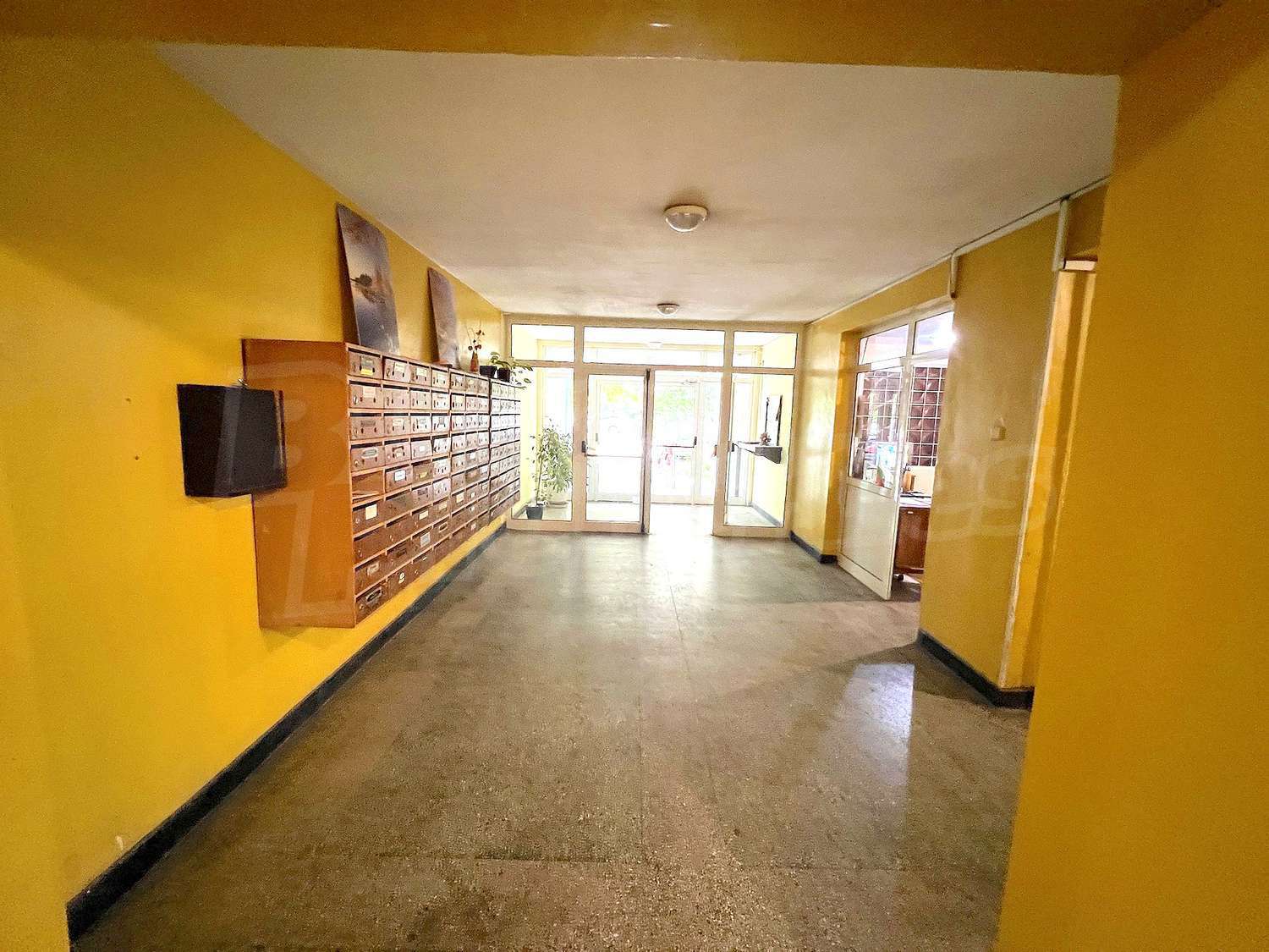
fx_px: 477
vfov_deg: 89.9
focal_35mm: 13
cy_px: 476
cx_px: 634
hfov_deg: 106.2
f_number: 1.8
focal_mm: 1.57
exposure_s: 1/50
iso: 640
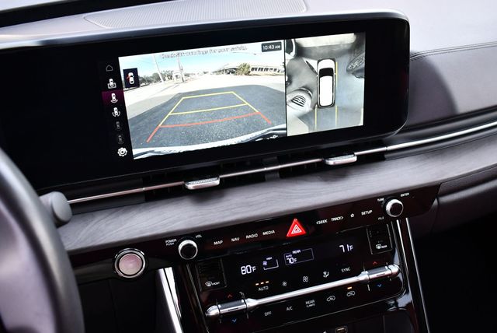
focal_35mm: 36
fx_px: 497
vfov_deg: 36.9
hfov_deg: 53.1
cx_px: 248
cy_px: 166
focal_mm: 18
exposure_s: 1/160
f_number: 3.5
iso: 800
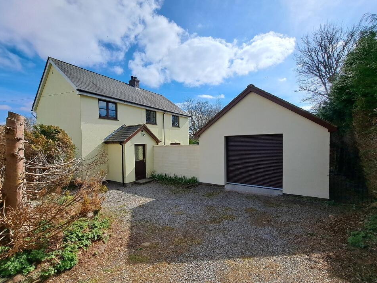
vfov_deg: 85.6
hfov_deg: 102.0
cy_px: 150
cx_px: 193
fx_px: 152
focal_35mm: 14
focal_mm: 1.74
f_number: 2.2
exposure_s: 1/2703
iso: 50
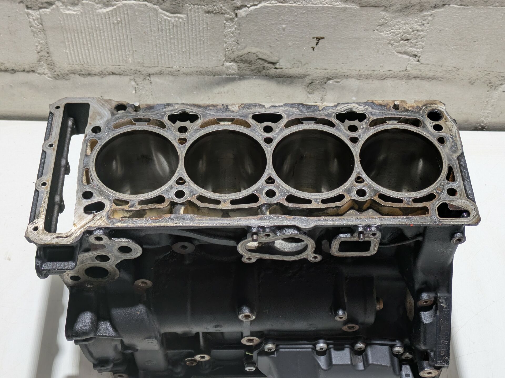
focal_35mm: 51
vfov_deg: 28.6
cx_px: 252
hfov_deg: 37.5
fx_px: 744
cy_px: 189
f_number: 1.89
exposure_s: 1/33.3
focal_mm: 5.43
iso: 60
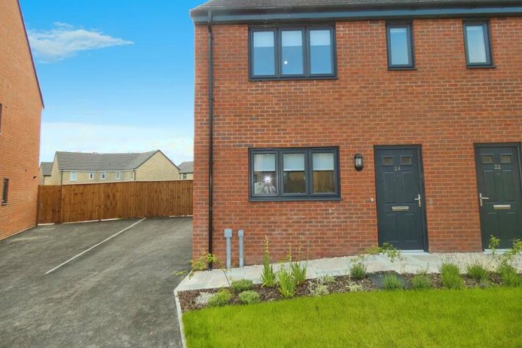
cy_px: 154
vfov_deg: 59.3
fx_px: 304
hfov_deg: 81.2
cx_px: 259
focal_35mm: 21
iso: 80
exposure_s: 1/500
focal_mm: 3.6
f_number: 2.8
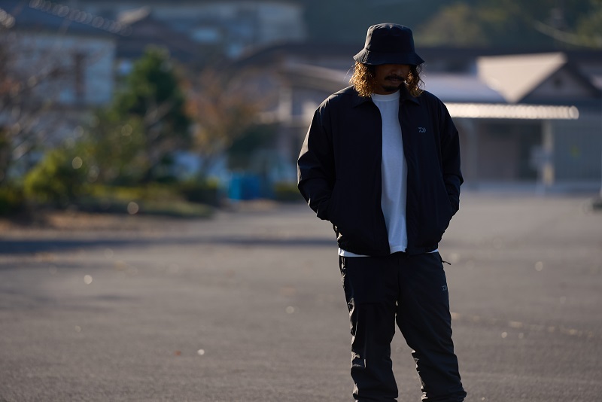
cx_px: 301
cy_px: 201
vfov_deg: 6.9
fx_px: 3345
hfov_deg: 10.3
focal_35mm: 200
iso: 1250
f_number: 3.5
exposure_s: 1/1500
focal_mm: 200
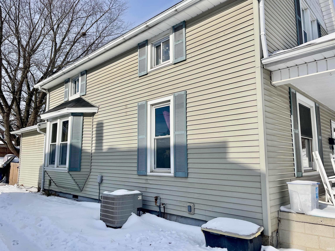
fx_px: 242
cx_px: 168
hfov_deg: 69.4
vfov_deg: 54.9
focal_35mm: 25
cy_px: 126
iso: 32
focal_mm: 5.1
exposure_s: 1/9174
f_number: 1.6
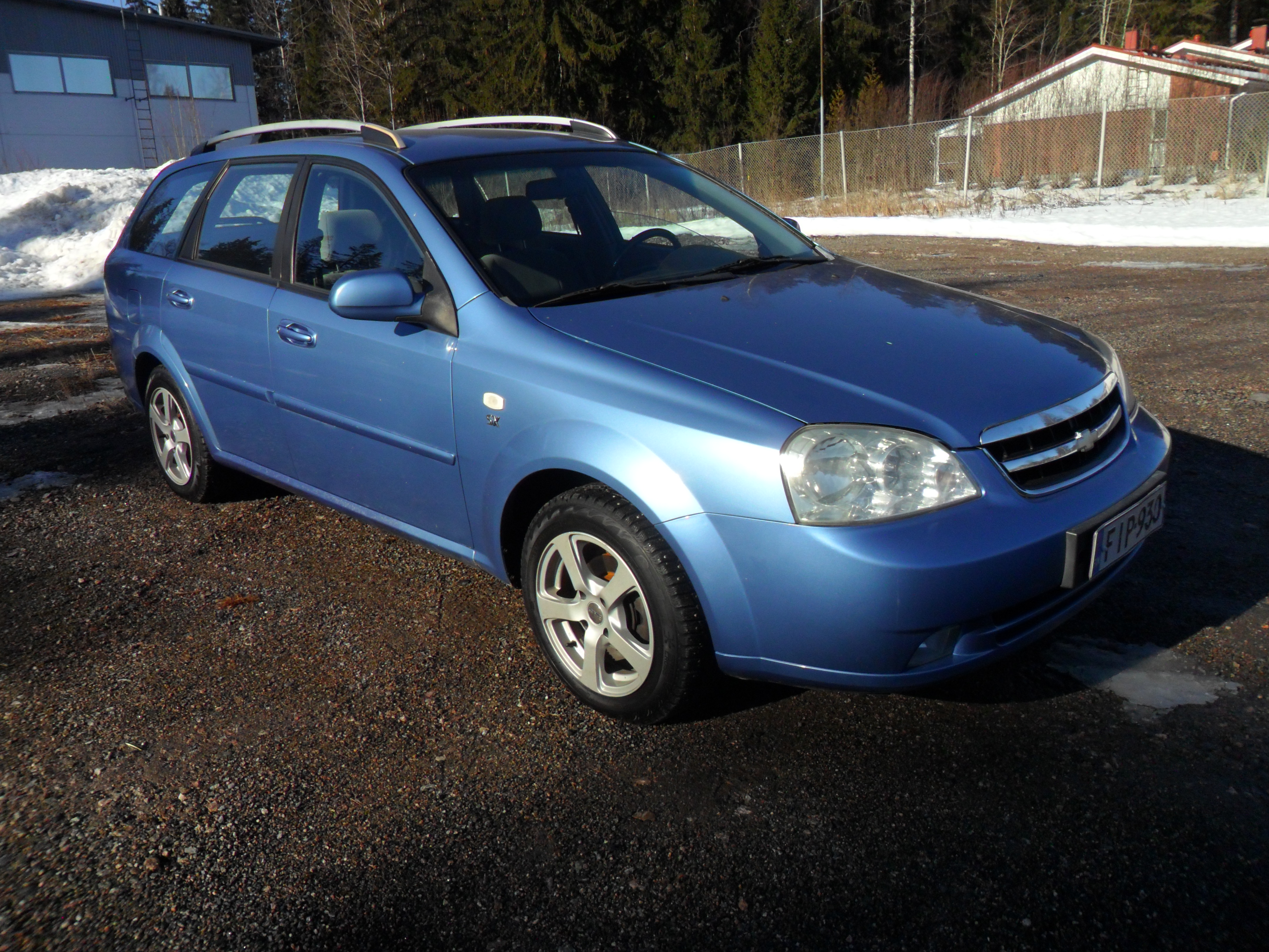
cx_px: 634
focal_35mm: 27
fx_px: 990
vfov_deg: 51.4
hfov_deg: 65.3
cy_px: 476
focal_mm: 4.9
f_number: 8.9
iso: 80
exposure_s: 1/250
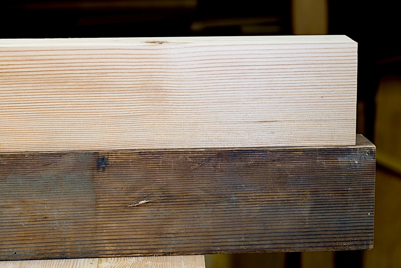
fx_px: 1504
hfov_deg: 15.2
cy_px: 134
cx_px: 200
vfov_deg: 10.2
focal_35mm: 135
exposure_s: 1/45
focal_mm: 90
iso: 200
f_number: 4
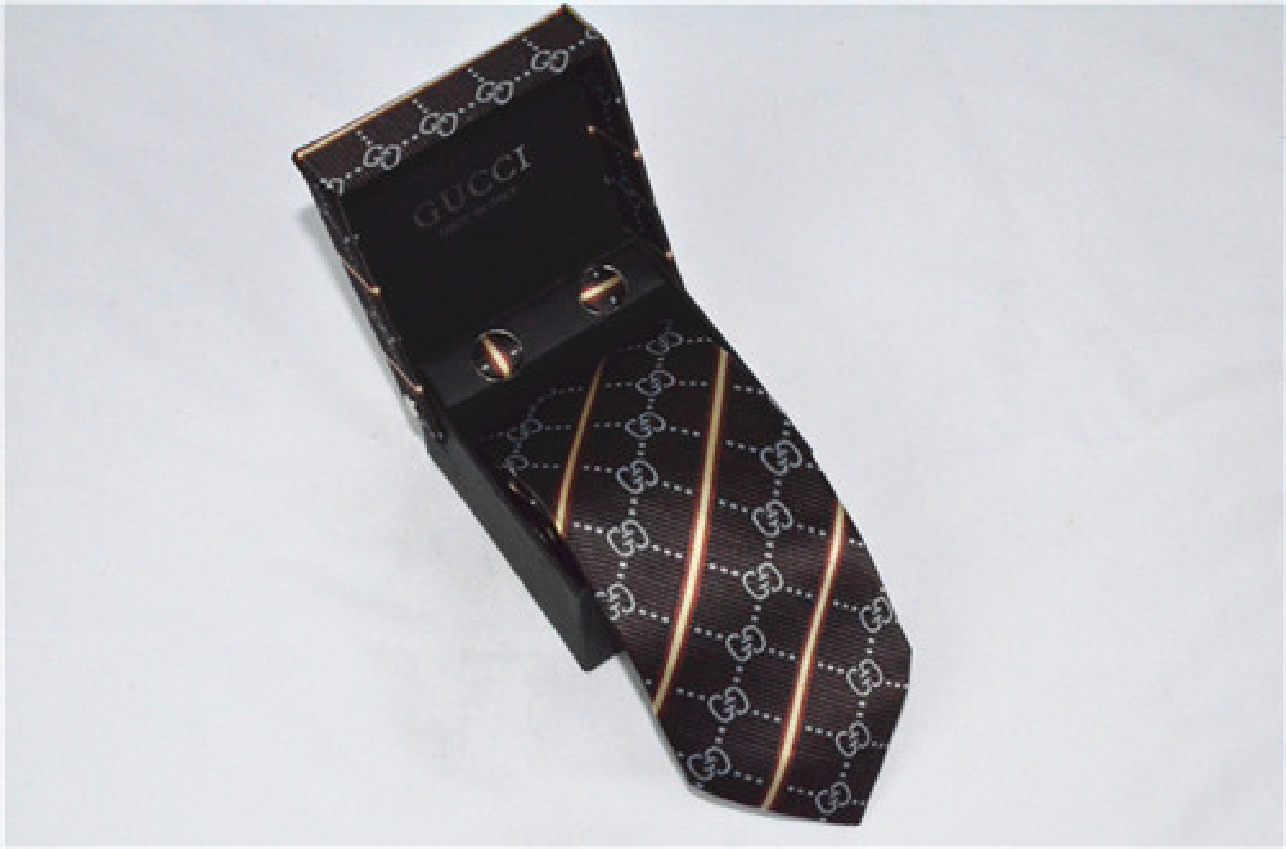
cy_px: 424
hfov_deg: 32.0
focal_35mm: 63
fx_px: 2243
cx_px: 643
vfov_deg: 21.4
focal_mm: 42
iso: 6400
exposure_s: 1/250
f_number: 29
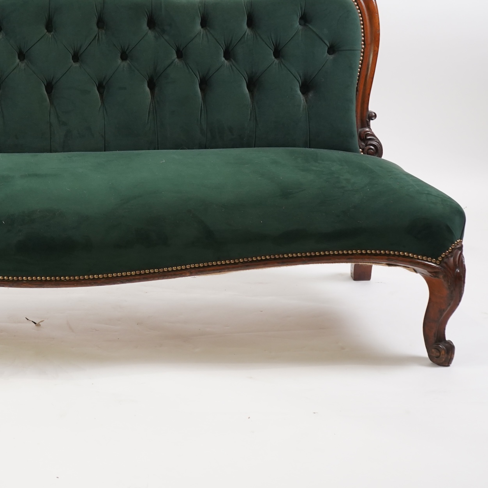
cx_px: 45
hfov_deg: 19.6
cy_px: 126
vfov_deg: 19.8
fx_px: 1388
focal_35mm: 87
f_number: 5
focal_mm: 43
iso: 1000
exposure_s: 1/125
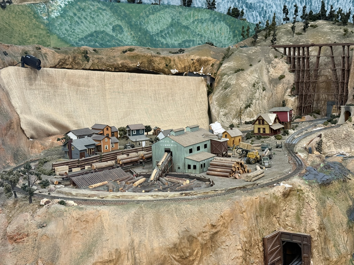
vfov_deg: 30.3
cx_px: 177
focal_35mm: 48
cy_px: 132
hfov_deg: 39.7
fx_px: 491
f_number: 1.78
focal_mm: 6.76
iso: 200
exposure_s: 1/40
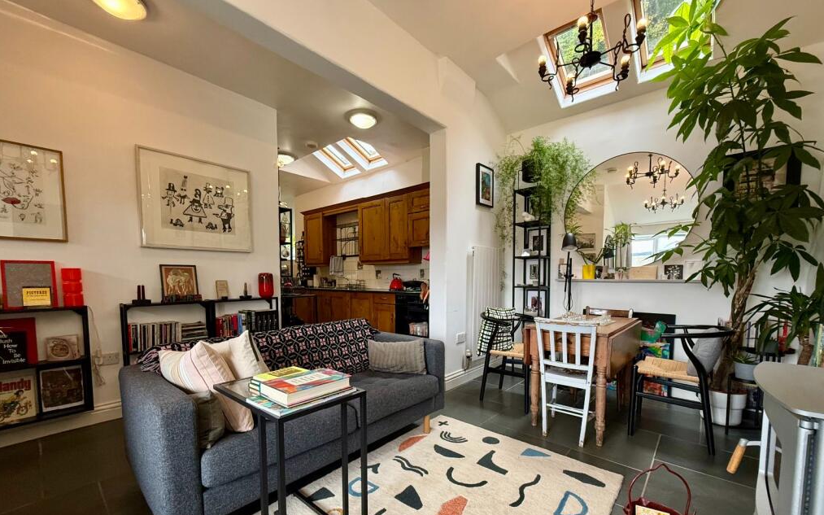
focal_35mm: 15
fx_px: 337
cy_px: 299
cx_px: 414
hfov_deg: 101.5
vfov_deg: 74.3
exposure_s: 1/100
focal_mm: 2.22
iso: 320
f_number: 2.2
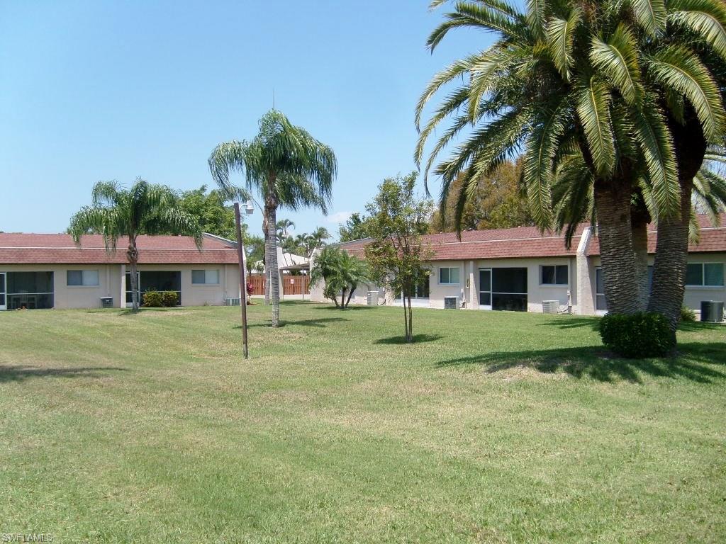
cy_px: 272
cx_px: 363
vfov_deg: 40.7
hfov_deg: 52.6
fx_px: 734
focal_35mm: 35
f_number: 7.1
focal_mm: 5.8
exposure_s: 1/250
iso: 80
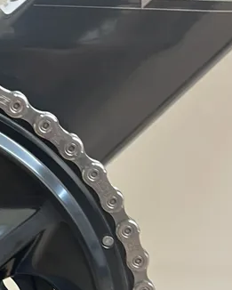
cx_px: -71
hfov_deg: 17.4
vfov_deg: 23.0
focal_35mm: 83
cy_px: 177
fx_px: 712
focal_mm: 5.7
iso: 100
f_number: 1.5
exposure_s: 1/50
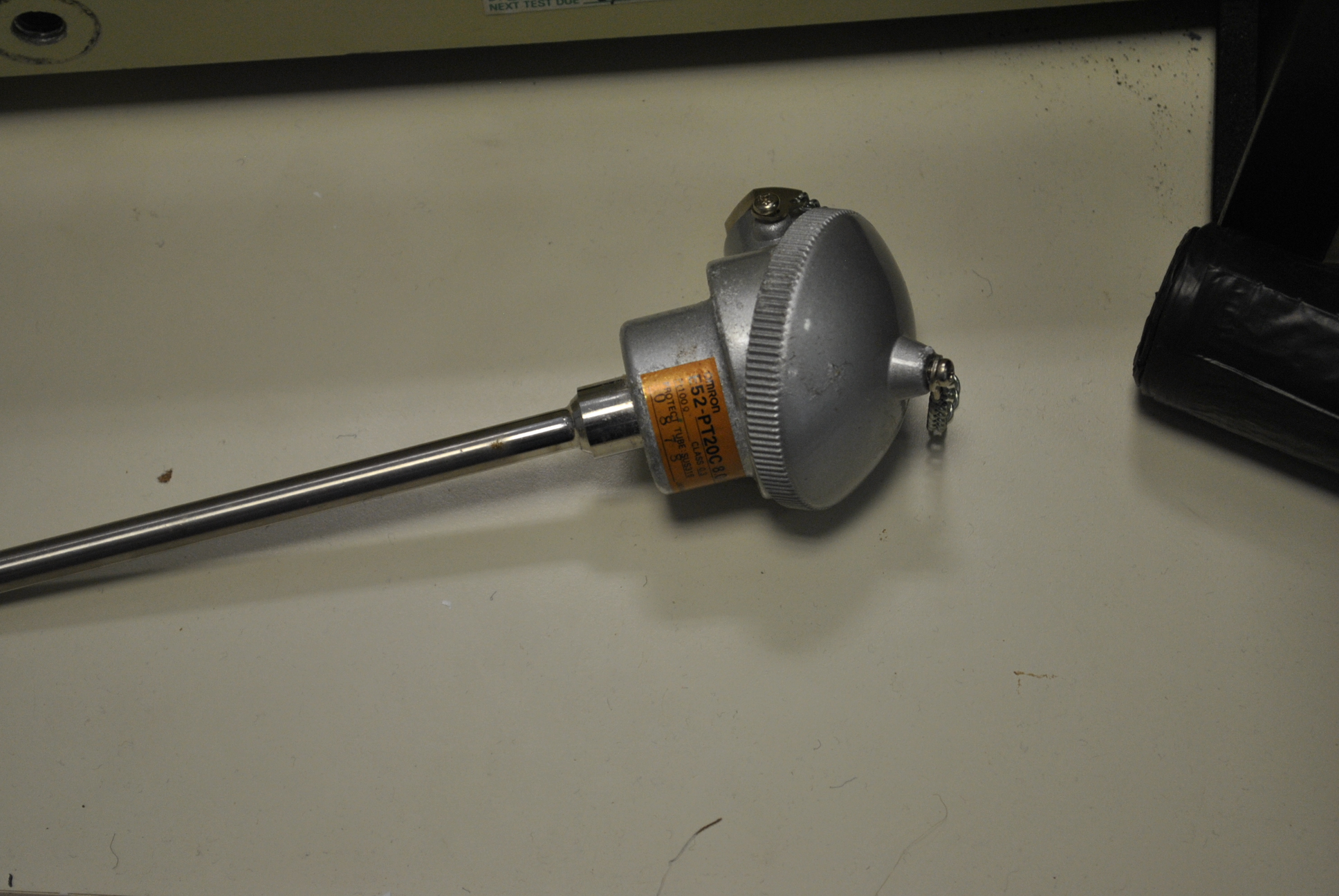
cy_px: 448
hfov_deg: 24.6
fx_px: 3072
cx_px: 670
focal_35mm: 82
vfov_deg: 16.6
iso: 320
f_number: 5.6
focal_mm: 55
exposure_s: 1/30
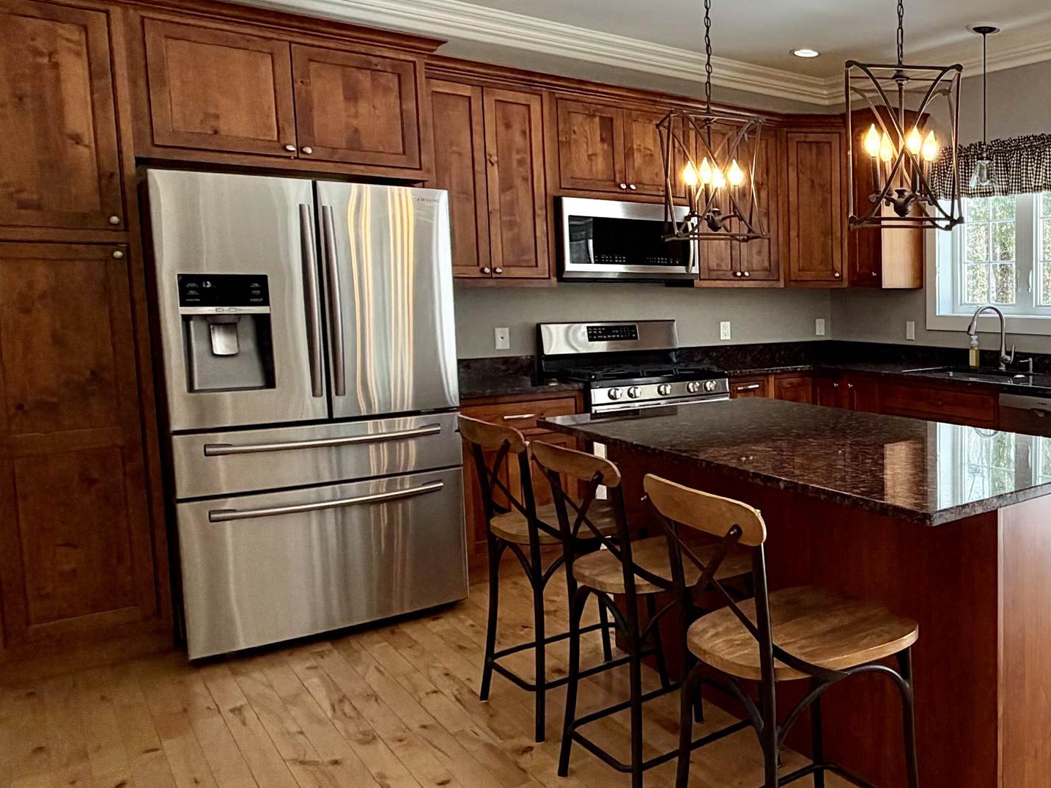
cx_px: 1004
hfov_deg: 50.7
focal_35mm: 30
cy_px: 376
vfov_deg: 46.8
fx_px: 911
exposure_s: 1/120
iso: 50
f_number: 2.2
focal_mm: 2.22
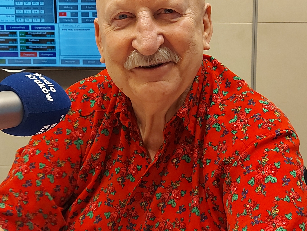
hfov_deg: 33.2
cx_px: 135
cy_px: 111
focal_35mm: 58
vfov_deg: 25.2
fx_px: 514
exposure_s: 1/33
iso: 200
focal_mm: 5.23
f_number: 1.8
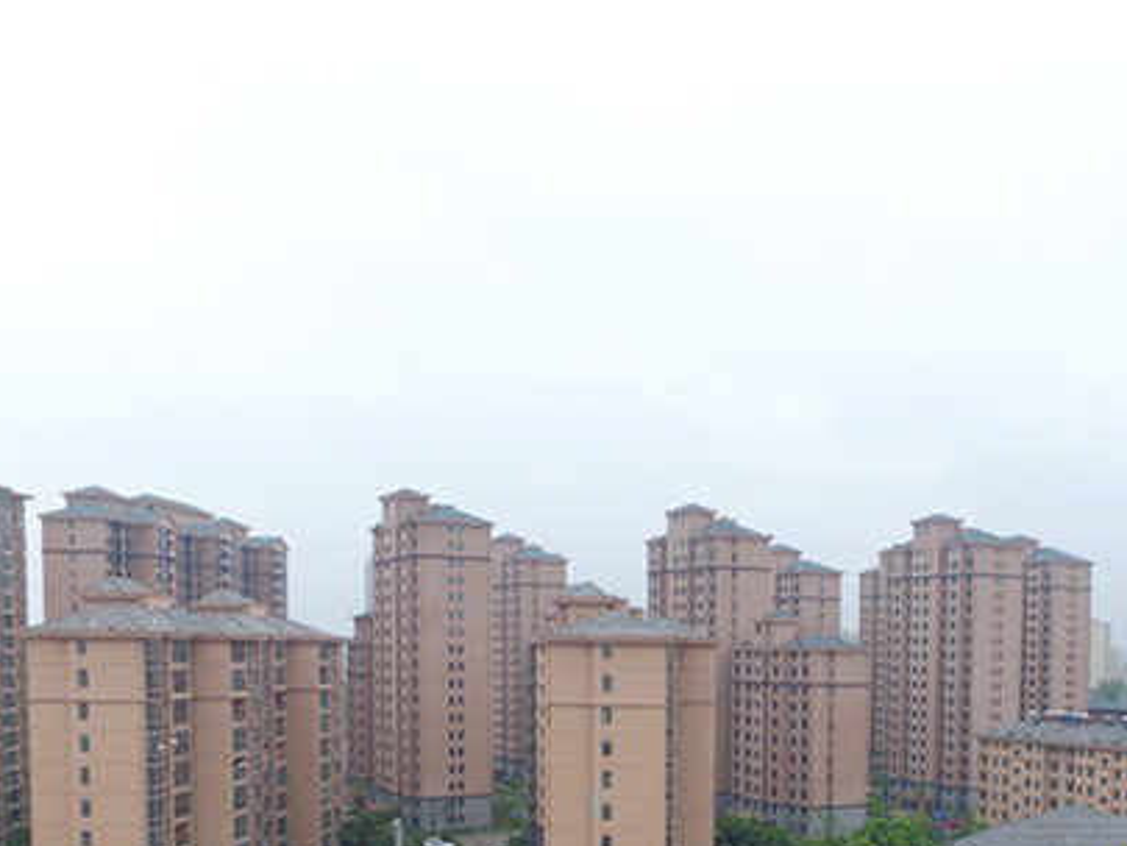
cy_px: 732
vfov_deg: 36.7
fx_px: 1205
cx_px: 751
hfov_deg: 49.3
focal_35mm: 37
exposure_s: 1/133
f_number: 2.8
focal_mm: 3.61
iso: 100
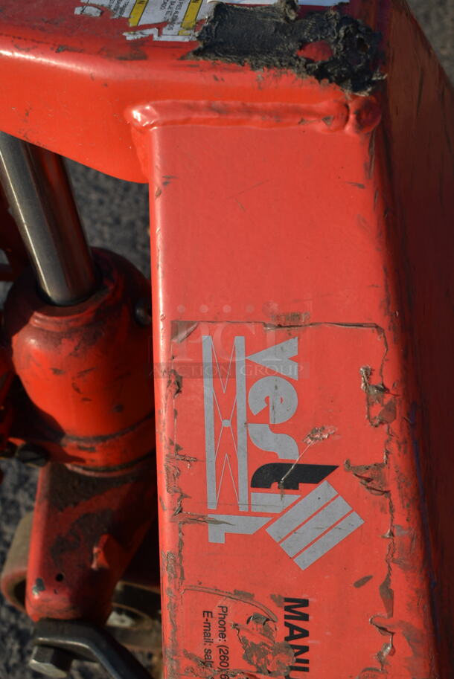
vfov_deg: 46.4
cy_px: 340
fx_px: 793
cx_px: 227
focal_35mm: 42
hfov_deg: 31.9
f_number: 8
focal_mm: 28
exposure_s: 1/250
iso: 100
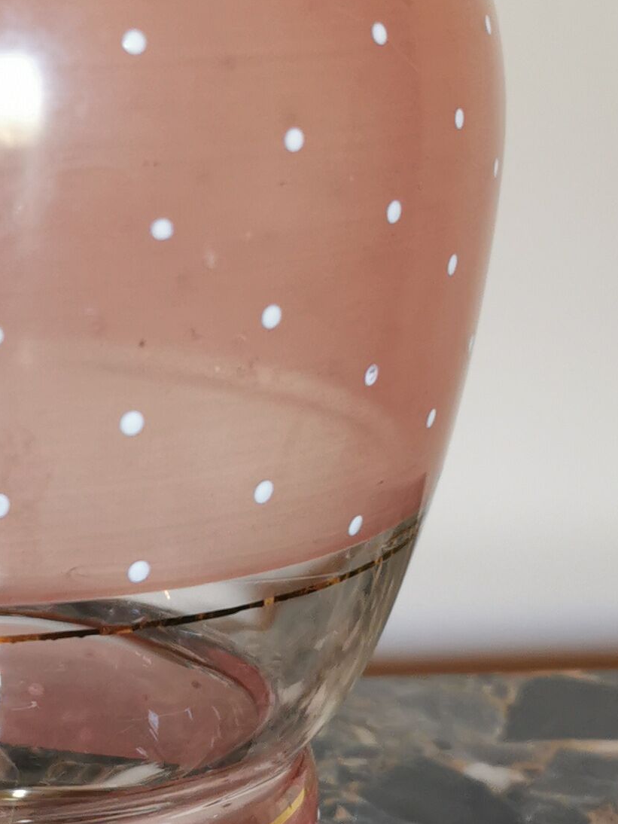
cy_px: 163
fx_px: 2142
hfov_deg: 16.2
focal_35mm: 90
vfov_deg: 21.5
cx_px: 27
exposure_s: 1/50
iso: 125
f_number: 1.6
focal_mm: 5.56
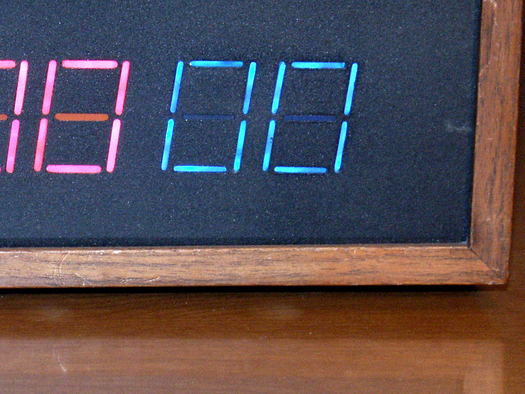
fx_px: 2987
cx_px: 16
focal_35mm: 197
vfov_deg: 7.5
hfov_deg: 10.0
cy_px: 102
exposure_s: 1/90
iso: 200
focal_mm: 22.22
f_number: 4.5
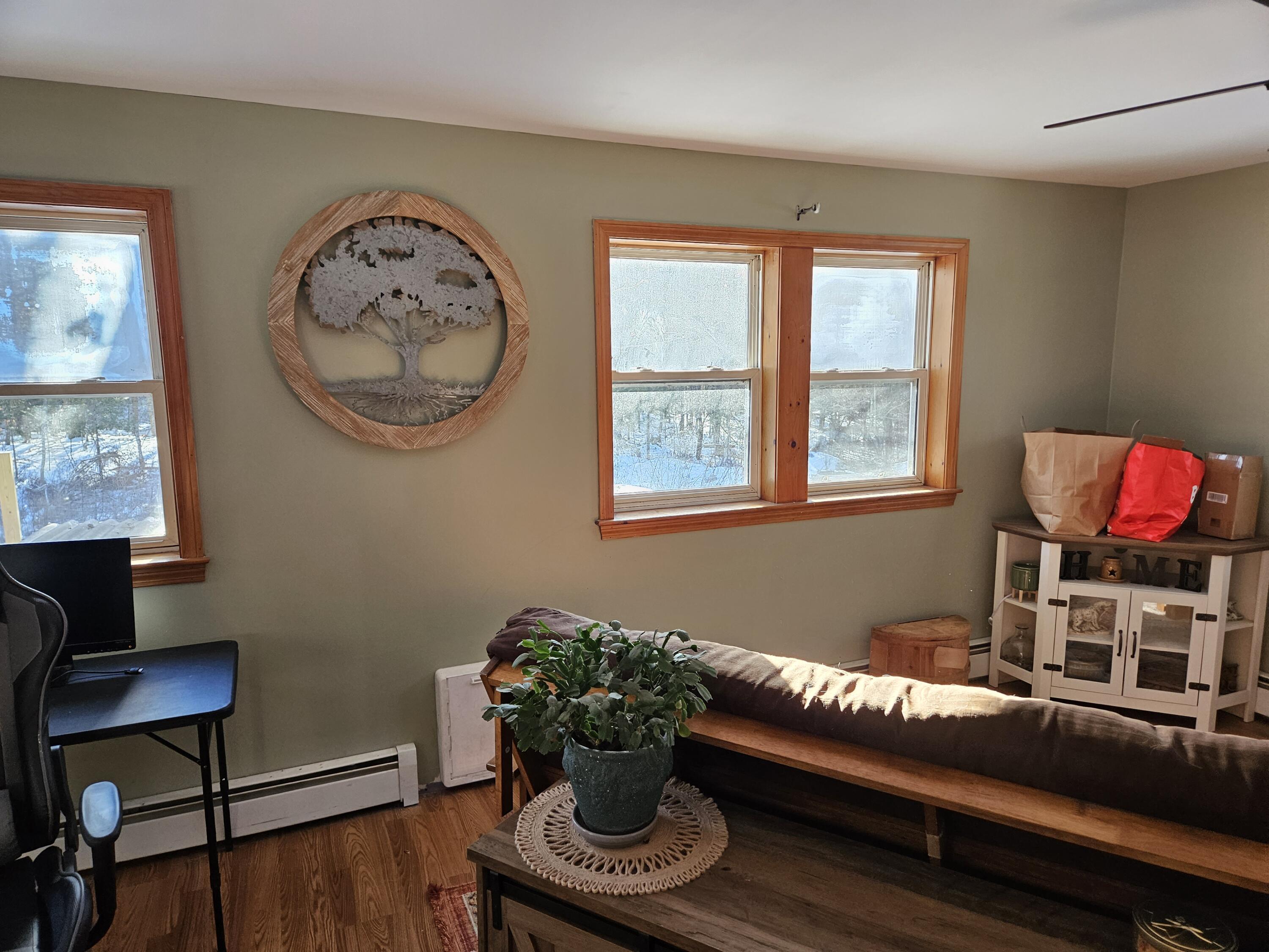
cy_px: 476
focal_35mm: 23
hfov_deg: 73.9
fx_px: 843
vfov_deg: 58.9
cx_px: 634
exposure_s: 1/207
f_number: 1.8
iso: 160
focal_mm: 5.4
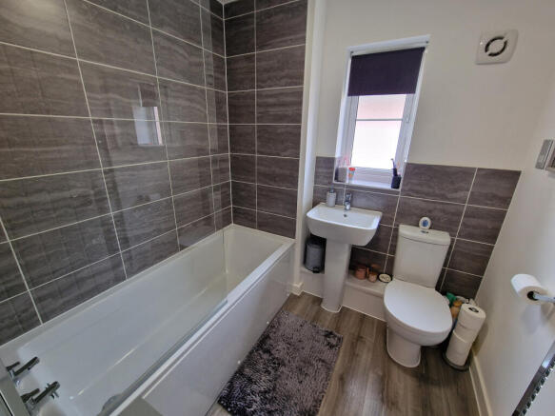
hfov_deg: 106.2
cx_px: 278
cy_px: 208
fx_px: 208
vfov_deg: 89.9
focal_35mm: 13
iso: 80
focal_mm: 2.2
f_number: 2.2
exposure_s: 1/50
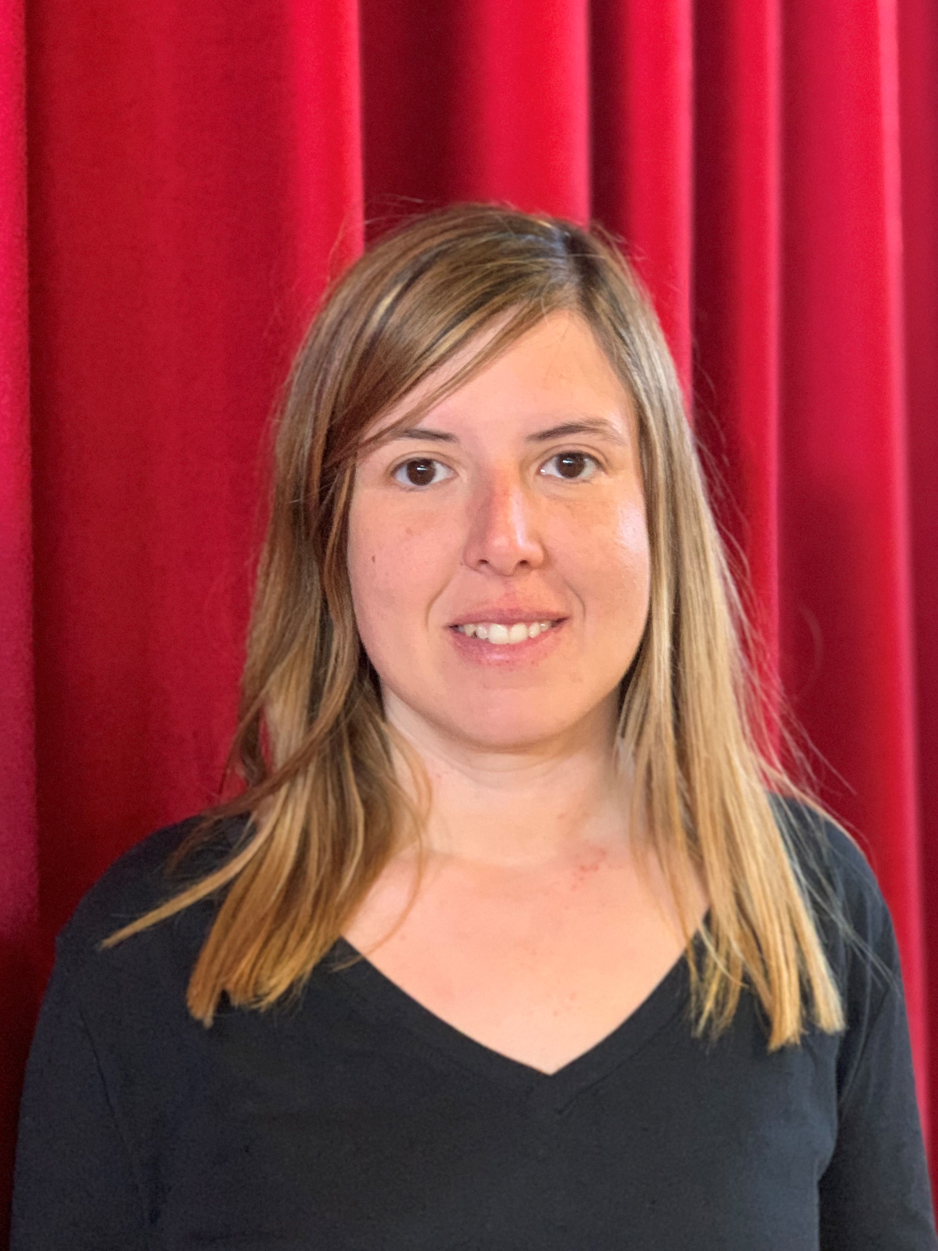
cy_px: 626
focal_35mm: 52
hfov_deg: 28.0
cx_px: 469
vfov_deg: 36.8
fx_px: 1879
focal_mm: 6
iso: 400
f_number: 2.4
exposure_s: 1/54
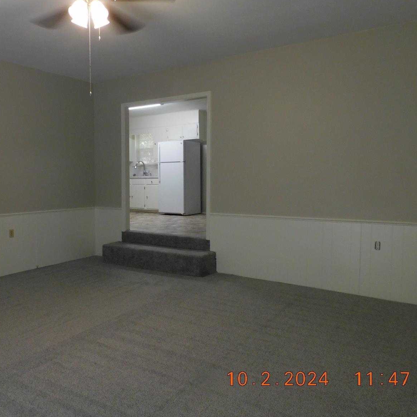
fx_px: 395
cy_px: 210
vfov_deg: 55.6
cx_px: 161
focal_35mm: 29
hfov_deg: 55.1
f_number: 3.3
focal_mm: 4.3
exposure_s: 1/30
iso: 220
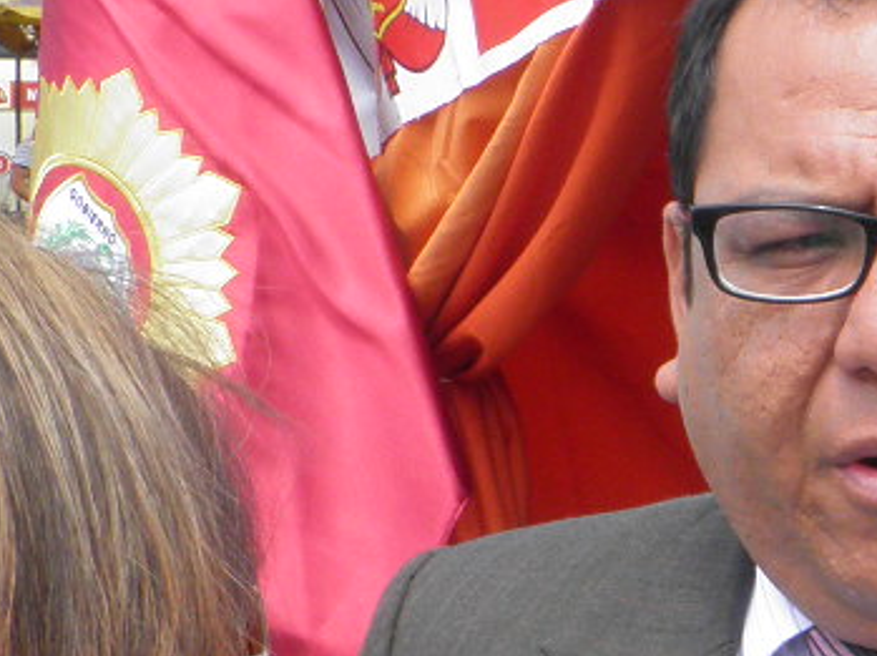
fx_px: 5112
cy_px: 538
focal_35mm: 202
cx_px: 739
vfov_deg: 7.3
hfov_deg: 9.8
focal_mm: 7.9
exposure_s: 1/125
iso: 50
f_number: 6
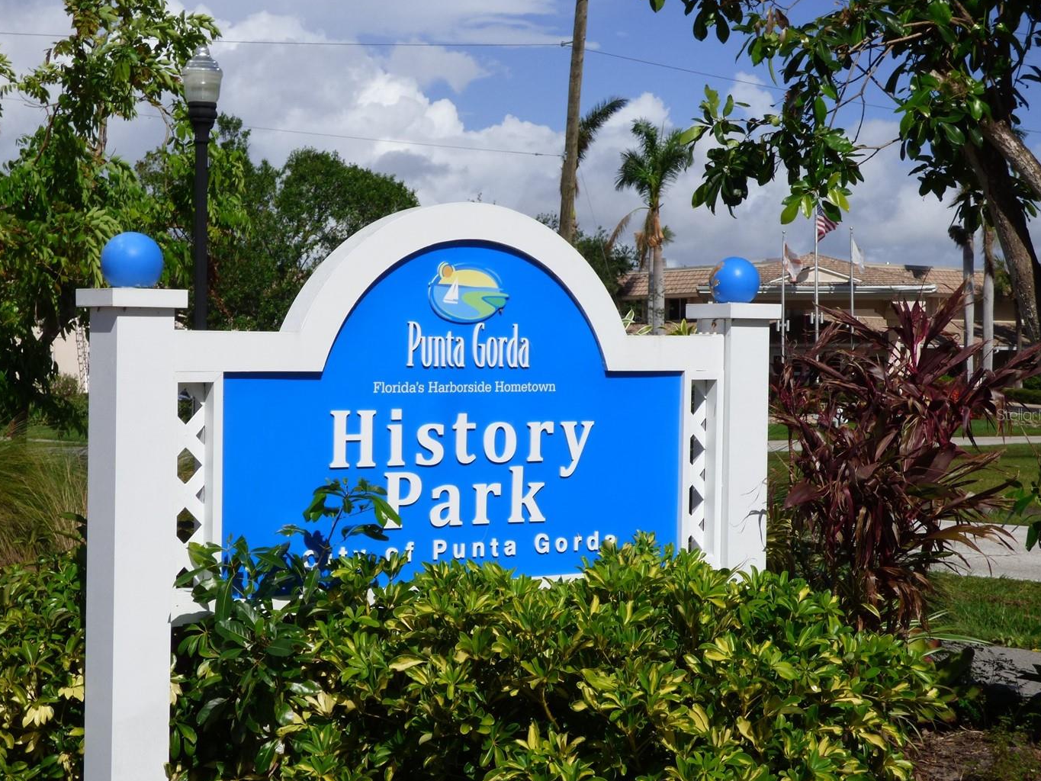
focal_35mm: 68
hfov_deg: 28.5
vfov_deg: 21.6
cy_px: 414
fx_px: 2045
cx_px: 458
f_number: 4.5
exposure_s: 1/1600
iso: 100
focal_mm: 10.34
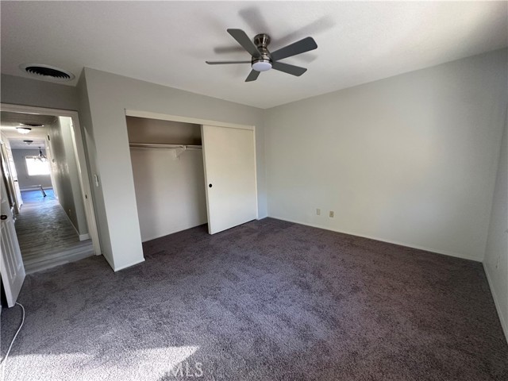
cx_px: 254
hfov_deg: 102.1
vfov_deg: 85.7
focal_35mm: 14
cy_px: 190
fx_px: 205
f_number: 2.2
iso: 250
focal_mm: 2.22
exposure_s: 1/99
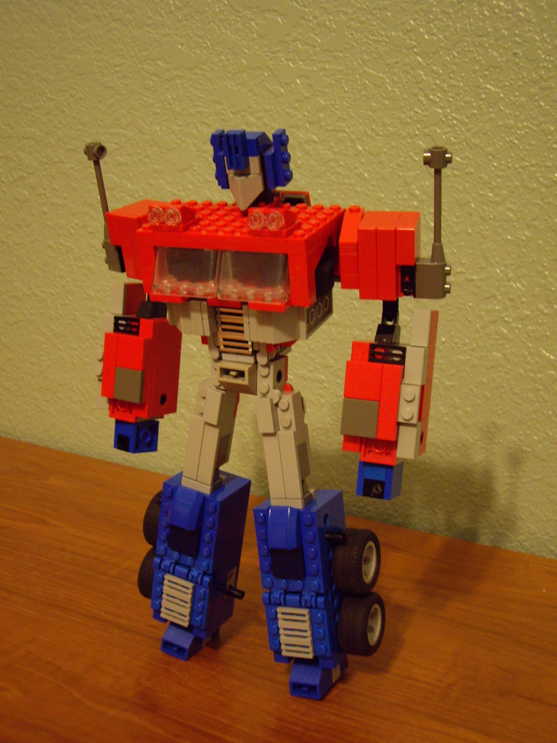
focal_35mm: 47
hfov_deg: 30.9
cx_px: 278
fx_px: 1008
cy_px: 372
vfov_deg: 40.4
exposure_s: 1/10
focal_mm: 7.6
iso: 200
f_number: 3
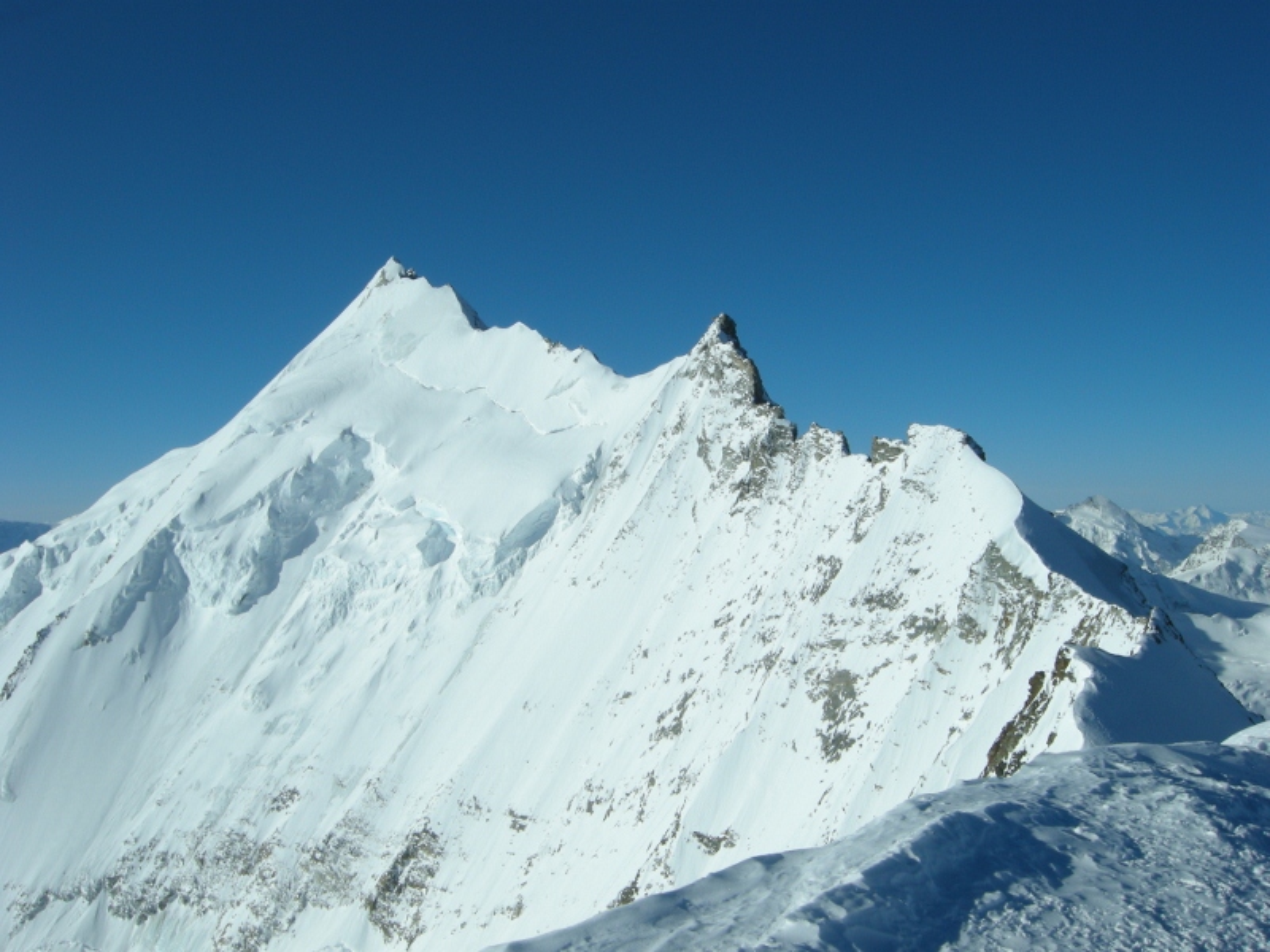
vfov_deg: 40.7
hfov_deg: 52.6
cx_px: 635
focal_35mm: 35
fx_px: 1284
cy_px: 476
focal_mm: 7.5
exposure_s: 1/462
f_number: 7.6
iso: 64
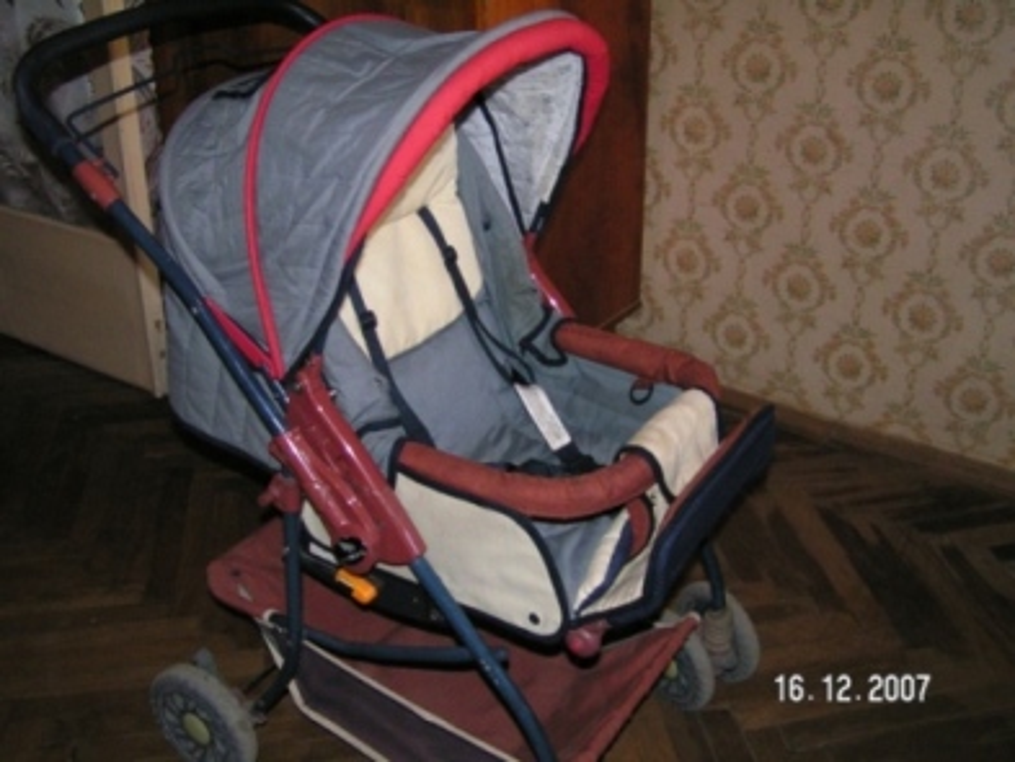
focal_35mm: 38
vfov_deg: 37.7
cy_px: 381
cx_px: 508
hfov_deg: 49.0
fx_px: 1115
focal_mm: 5.8
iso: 200
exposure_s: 1/40
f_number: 2.8
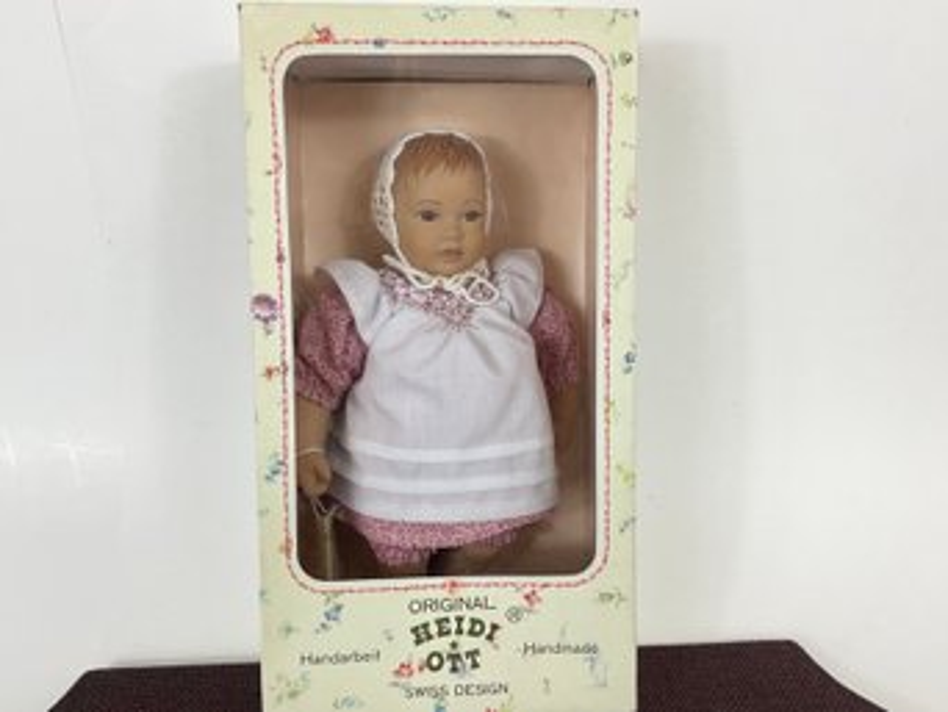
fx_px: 795
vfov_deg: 48.3
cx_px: 474
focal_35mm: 29
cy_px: 356
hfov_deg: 61.6
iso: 25
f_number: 1.8
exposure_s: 1/120
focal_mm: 3
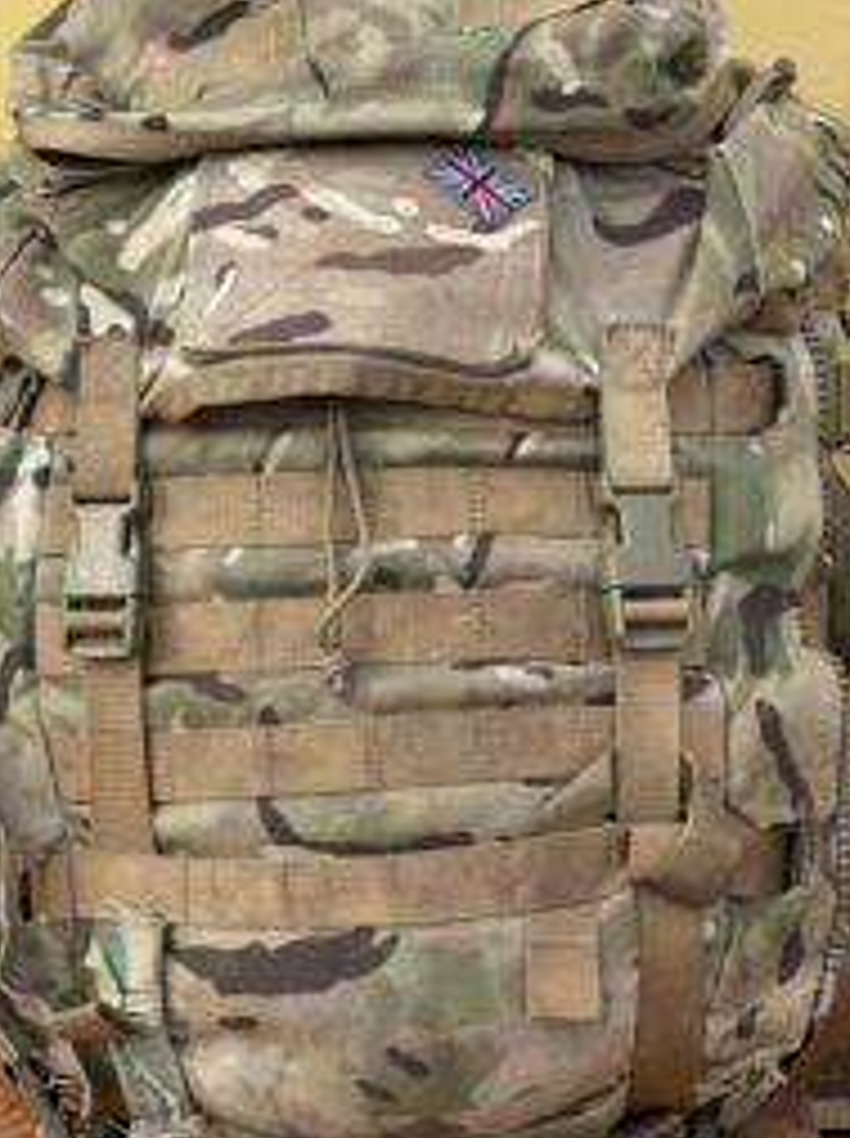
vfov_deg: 25.7
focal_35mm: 76
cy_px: 675
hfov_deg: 19.3
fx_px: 2495
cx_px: 414
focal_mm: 6.76
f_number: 1.78
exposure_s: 1/786
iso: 64
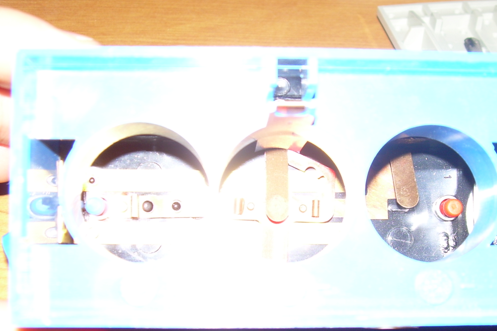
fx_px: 939
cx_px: 280
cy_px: 219
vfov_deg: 19.9
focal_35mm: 68
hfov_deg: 29.6
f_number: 3.1
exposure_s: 1/60
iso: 50
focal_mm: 8.3
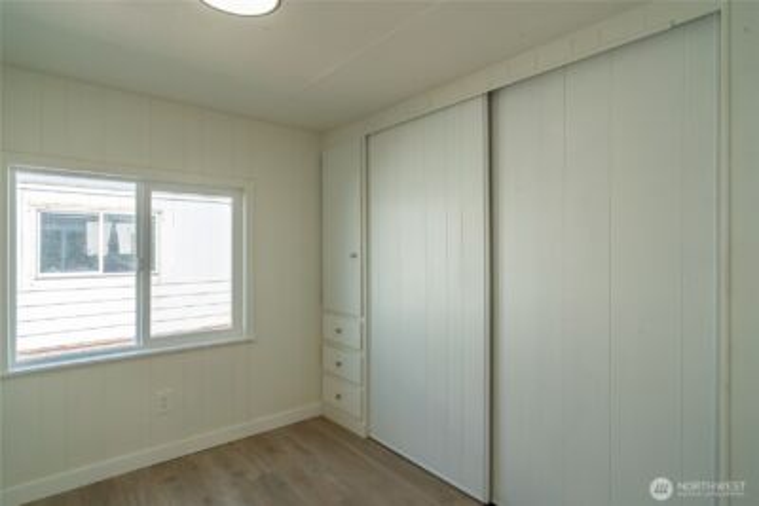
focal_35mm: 18
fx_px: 380
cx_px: 380
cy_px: 253
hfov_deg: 90.0
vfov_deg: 67.4
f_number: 8
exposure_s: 1/160
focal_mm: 18
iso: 100
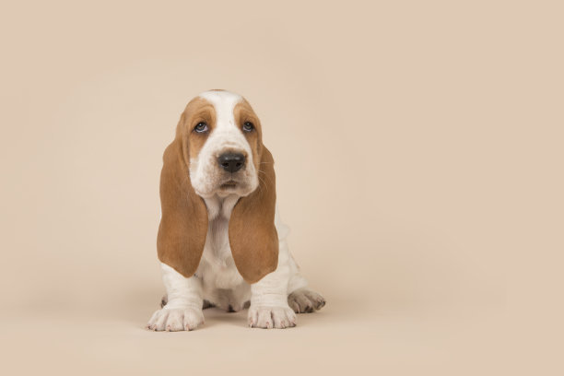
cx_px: 282
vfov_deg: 27.0
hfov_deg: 39.6
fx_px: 783
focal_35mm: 50
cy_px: 188
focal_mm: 50
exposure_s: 1/160
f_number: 11
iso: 100
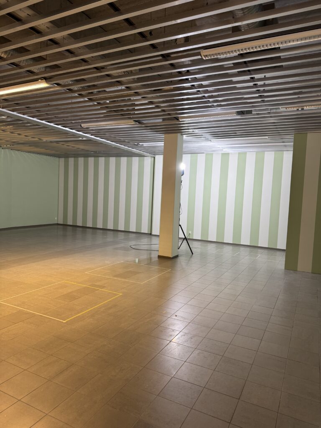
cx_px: 160
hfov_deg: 56.8
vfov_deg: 71.6
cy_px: 214
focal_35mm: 24
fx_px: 297
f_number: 1.78
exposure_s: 1/50
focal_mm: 6.76
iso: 160
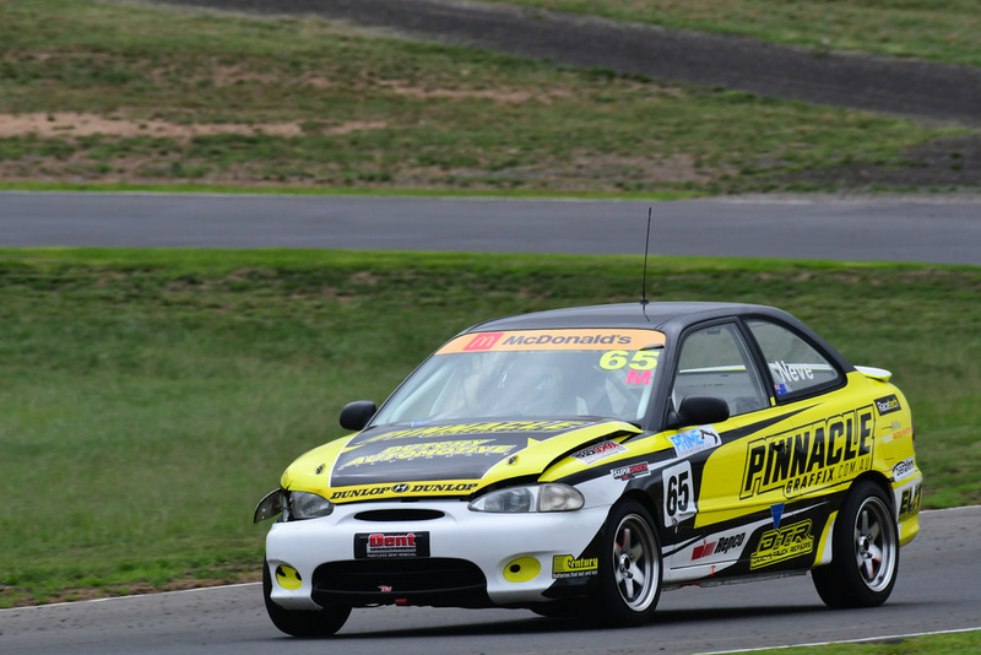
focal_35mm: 750
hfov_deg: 2.7
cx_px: 490
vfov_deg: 1.8
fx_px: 20444
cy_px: 328
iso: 640
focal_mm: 500
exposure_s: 1/640
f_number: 13
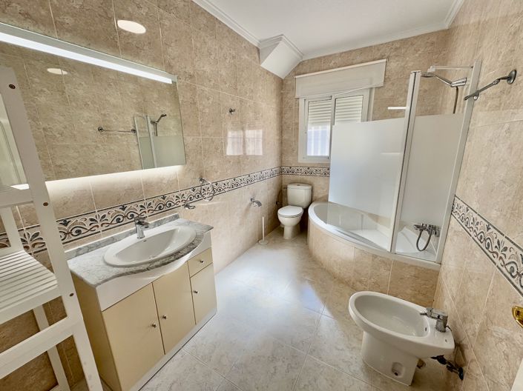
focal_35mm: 14
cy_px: 196
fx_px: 211
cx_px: 262
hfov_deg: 102.1
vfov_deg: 85.6
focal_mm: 2.22
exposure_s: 1/263
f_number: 2.2
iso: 40
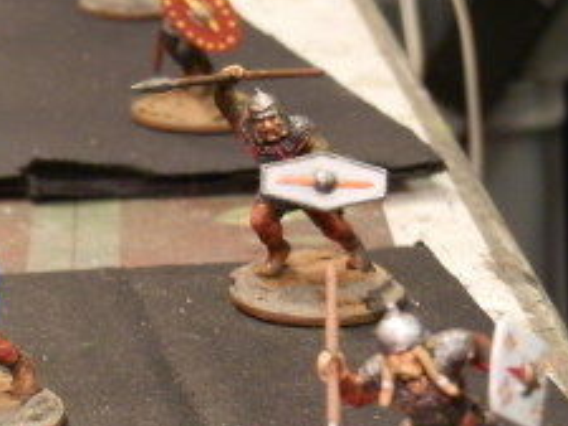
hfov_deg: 13.4
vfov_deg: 10.2
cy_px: 366
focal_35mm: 145
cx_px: -40
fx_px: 2381
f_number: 3.7
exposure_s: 1/8
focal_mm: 10.99
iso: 250
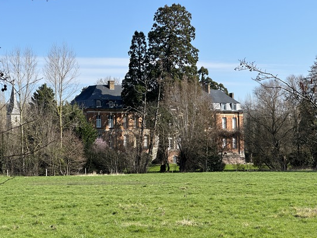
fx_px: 778
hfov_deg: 23.0
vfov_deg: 17.4
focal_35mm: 85
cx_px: 153
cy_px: 127
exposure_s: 1/511
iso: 32
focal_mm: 9
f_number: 2.8
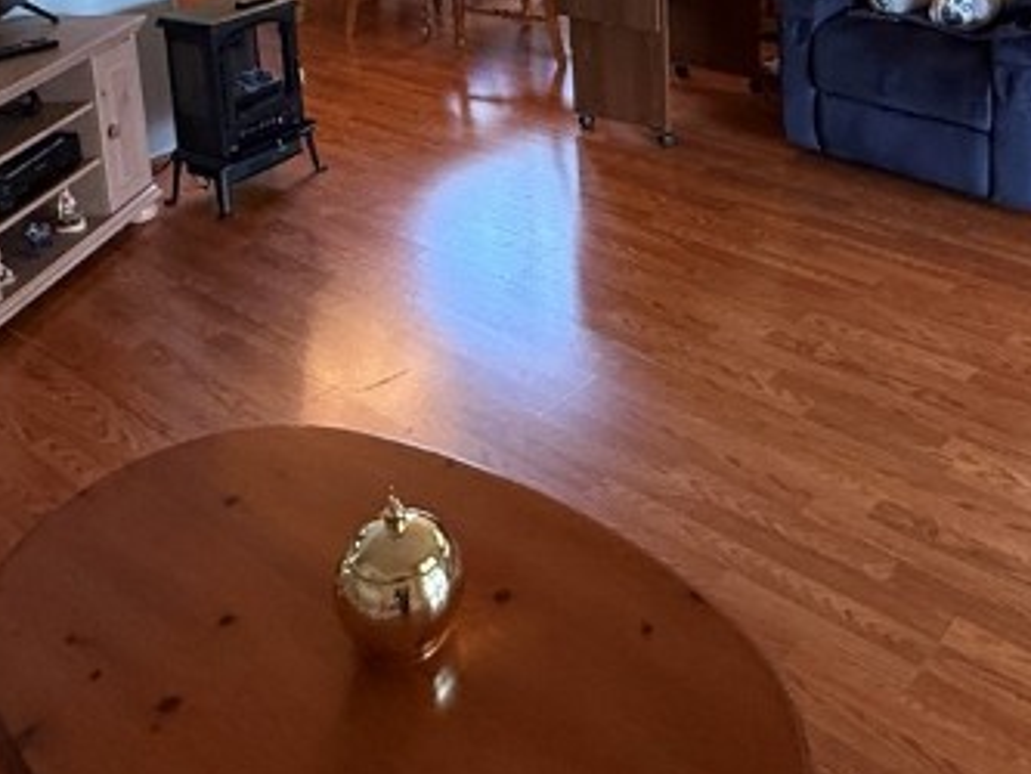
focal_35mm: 43
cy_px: -102
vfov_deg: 29.8
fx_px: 1281
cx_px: 666
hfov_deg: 43.4
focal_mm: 2.22
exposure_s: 1/120
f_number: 2.2
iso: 250
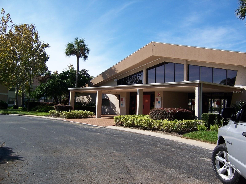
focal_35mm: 33
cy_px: 92
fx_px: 235
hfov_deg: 55.4
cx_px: 123
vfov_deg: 42.9
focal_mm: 5.5
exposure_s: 1/750
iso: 80
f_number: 3.4
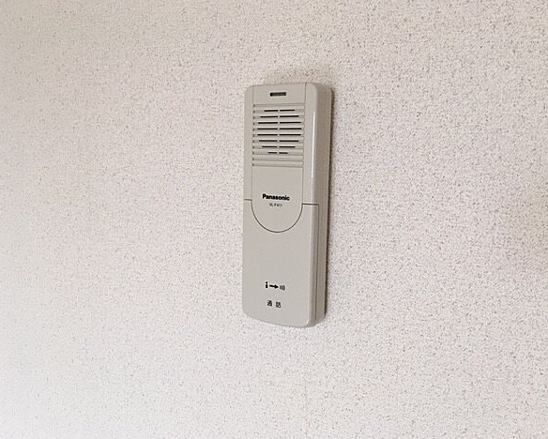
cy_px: 220
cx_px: 282
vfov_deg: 47.2
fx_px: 503
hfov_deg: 57.1
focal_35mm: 31
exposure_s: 1/30
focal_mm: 4.15
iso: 40
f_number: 2.2
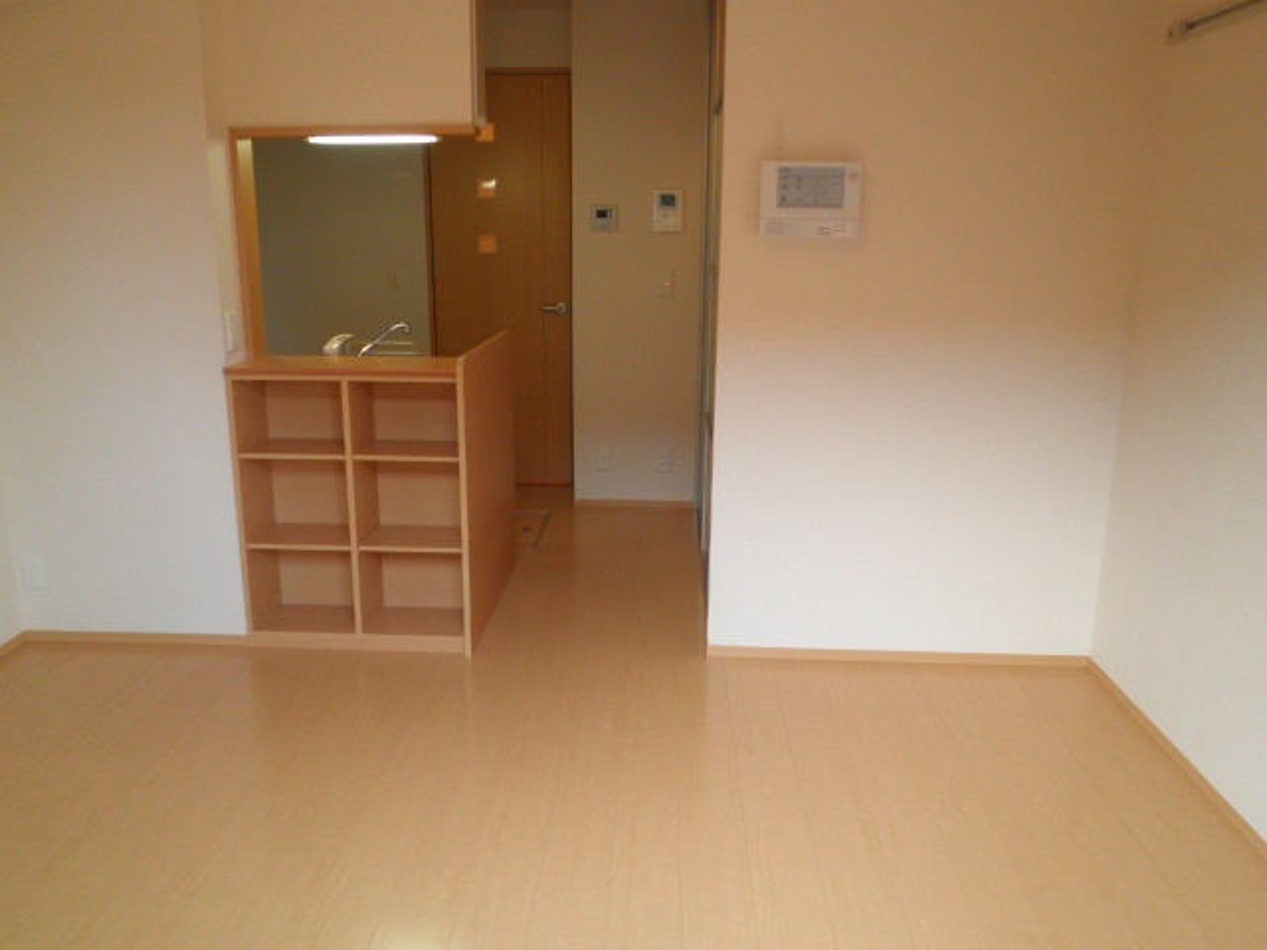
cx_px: 634
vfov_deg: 53.1
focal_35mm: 26
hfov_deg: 67.3
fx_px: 952
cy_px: 475
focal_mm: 4.7
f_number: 2.8
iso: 100
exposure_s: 1/30
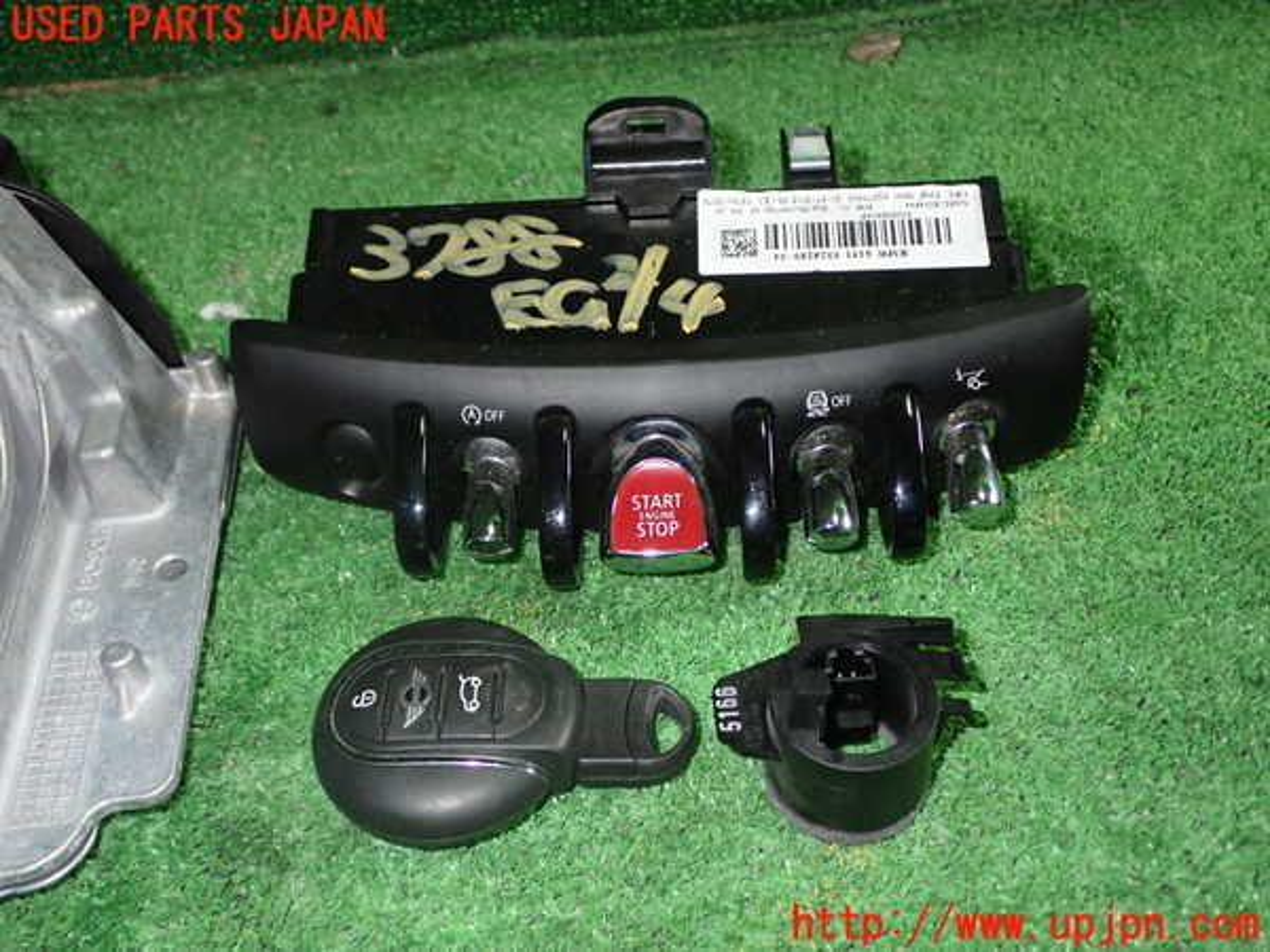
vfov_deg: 37.7
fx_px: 1394
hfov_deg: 49.0
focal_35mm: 38
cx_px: 635
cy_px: 476
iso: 640
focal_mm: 6.83
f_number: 8
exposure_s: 1/40
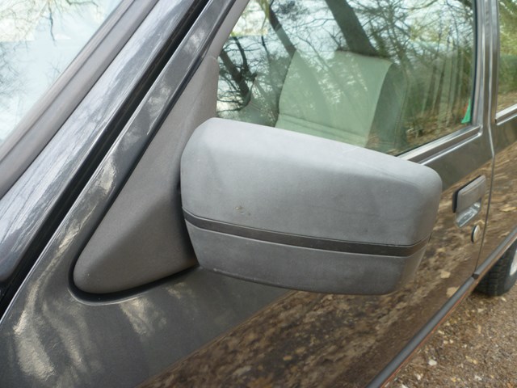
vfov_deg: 48.2
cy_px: 194
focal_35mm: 29
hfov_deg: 61.7
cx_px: 258
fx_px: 433
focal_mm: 5.2
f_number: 3.3
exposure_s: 1/30
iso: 80
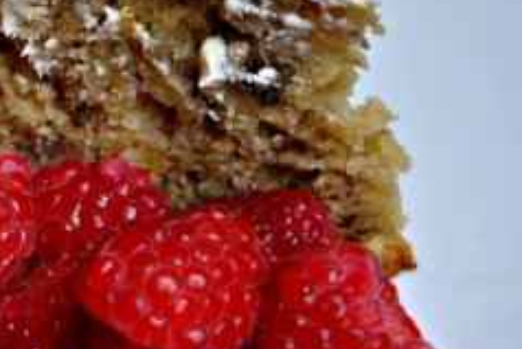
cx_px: -105
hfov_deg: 10.1
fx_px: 2919
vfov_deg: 6.8
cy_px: 97
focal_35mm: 201
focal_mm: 55
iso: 400
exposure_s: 1/30
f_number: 5.6
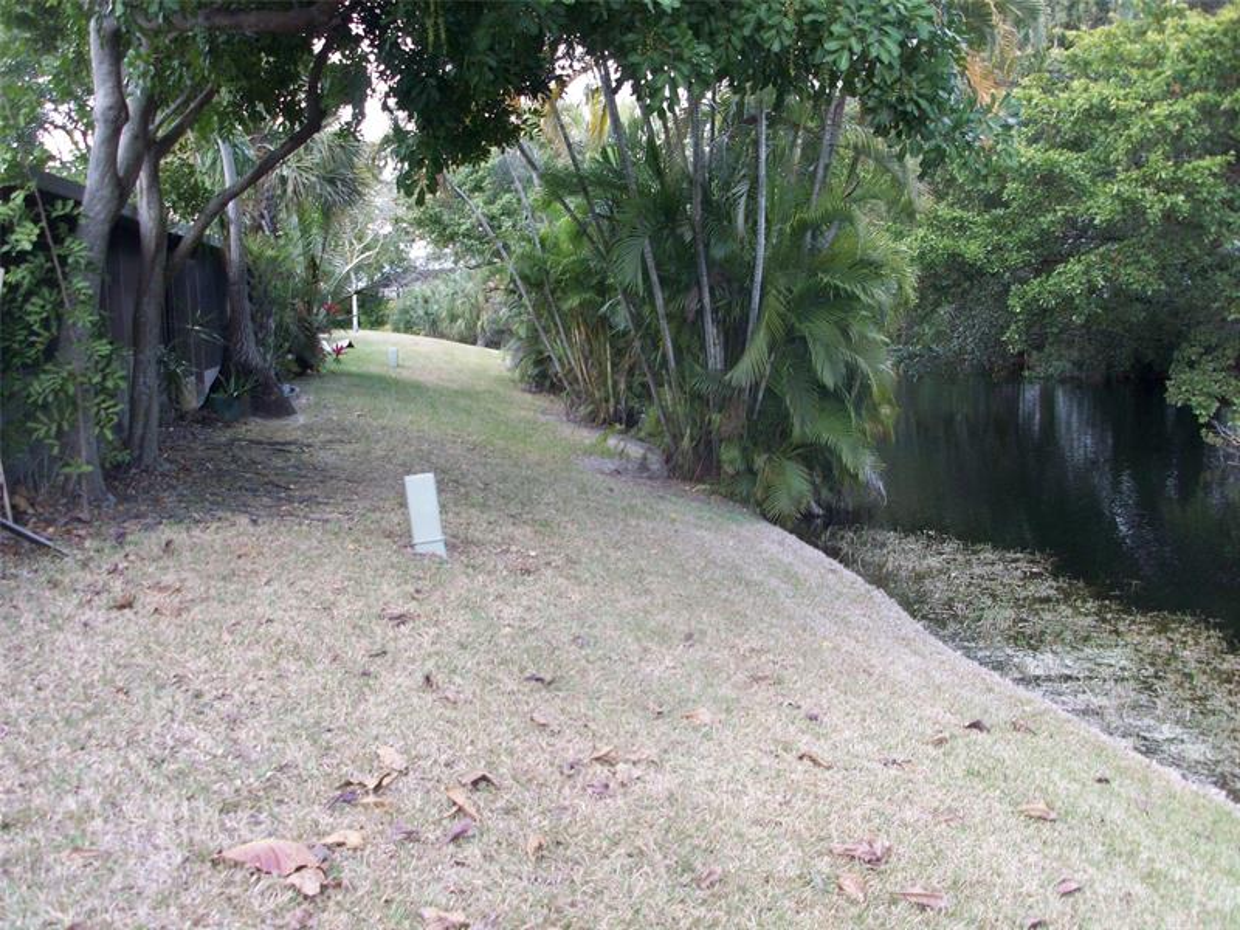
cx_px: 620
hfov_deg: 54.0
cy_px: 465
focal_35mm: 34
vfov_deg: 41.8
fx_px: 1218
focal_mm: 5.7
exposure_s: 1/83.3
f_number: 2.8
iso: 64
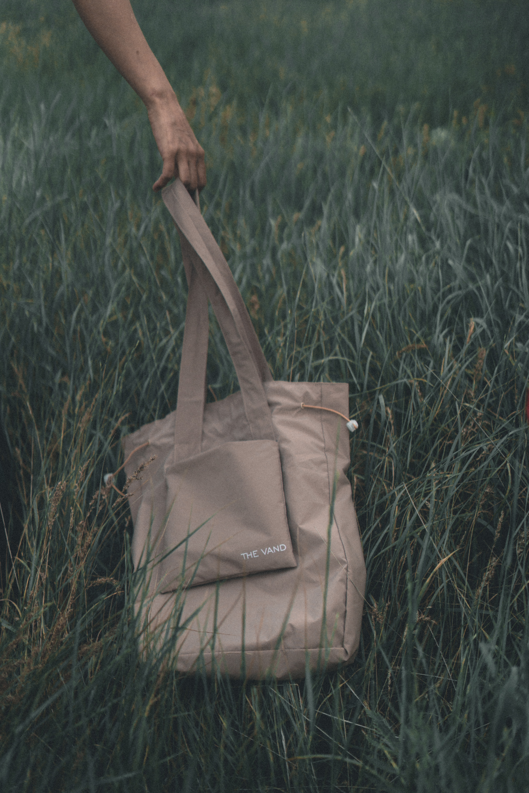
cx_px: 264
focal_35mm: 50
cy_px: 396
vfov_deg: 39.6
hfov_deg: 27.0
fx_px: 1102
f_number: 1.8
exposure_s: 1/8000
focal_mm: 50
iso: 400
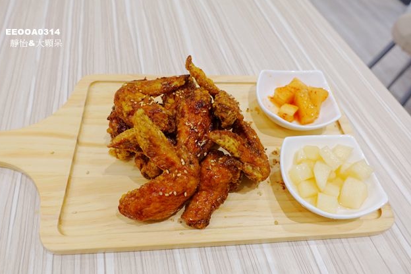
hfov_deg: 71.5
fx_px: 285
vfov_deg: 51.3
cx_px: 204
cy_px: 139
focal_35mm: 25
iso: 125
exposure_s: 1/30
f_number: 2.8
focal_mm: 8.8
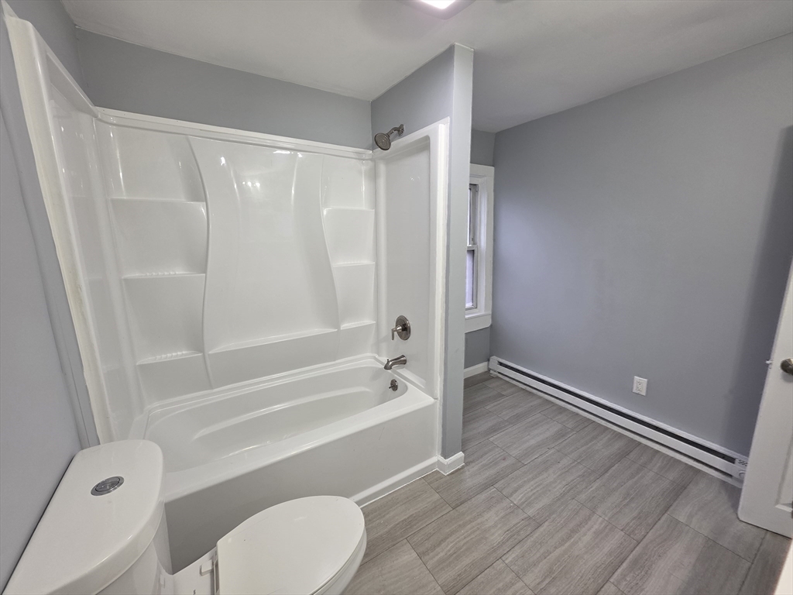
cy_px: 298
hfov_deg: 106.2
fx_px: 298
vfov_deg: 89.9
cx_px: 396
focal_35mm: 13
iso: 125
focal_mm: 2.2
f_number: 1.9
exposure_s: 1/120
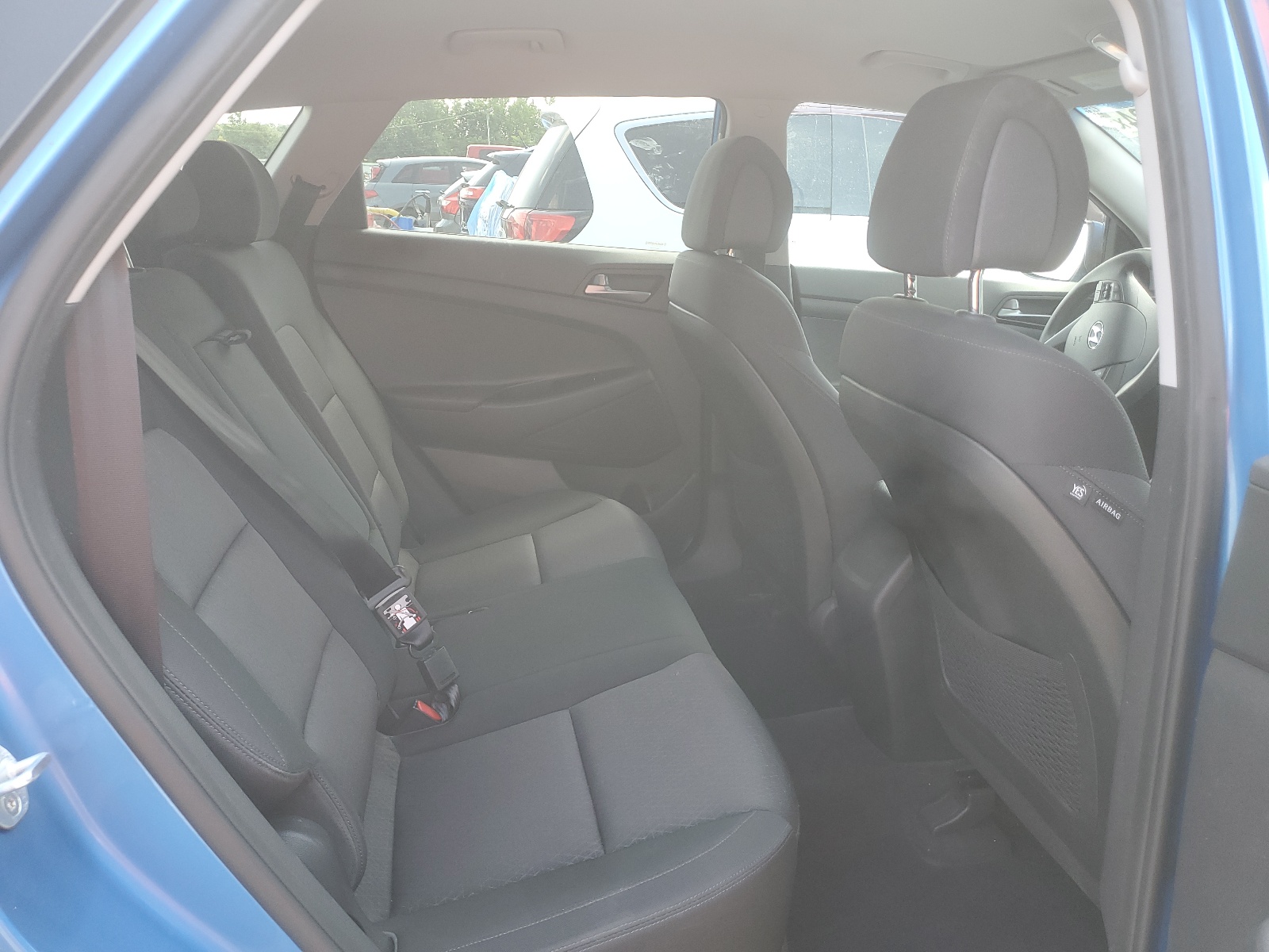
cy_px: 476
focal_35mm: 26
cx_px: 634
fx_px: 953
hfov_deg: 67.3
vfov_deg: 53.1
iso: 56
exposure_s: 1/120
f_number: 1.5
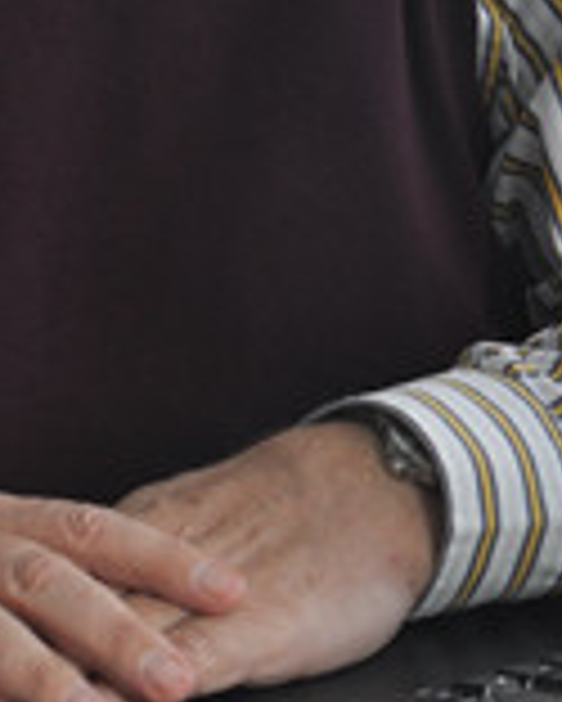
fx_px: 3922
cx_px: -18
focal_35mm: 189
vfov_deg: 10.1
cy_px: -126
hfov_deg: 8.2
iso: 320
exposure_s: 1/160
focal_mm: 35
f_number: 6.3
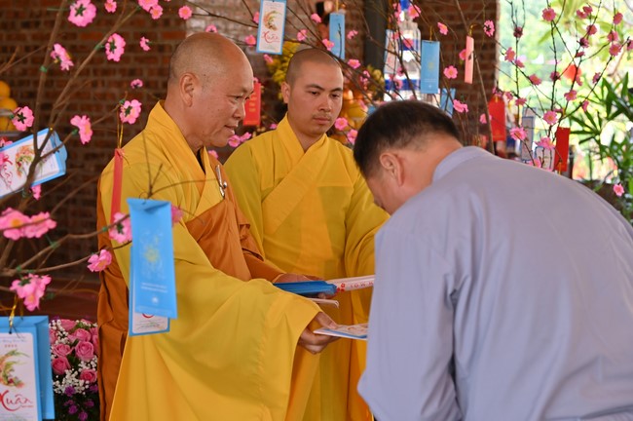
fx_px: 1089
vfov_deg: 21.9
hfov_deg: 32.4
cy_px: 210
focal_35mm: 62
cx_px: 316
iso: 500
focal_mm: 62
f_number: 5
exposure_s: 1/160
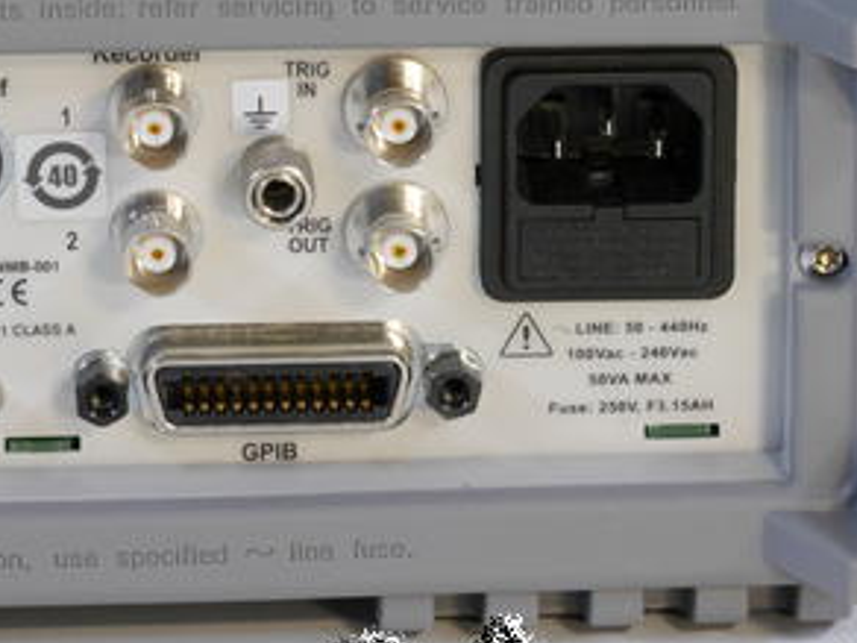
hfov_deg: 5.2
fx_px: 9482
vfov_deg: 3.9
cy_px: 341
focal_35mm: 383
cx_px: 434
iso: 800
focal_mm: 140
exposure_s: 1/1.6
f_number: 22
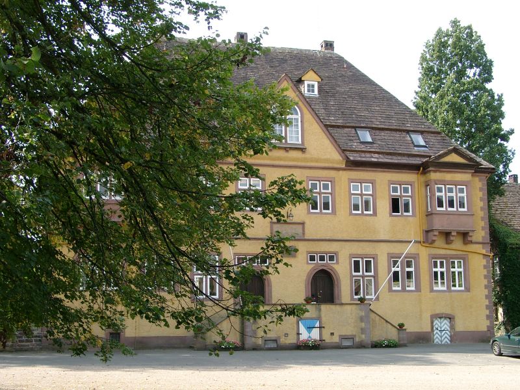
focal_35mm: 50
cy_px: 195
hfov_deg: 38.2
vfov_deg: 29.1
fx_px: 751
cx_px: 260
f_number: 4
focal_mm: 10.4
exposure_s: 1/174
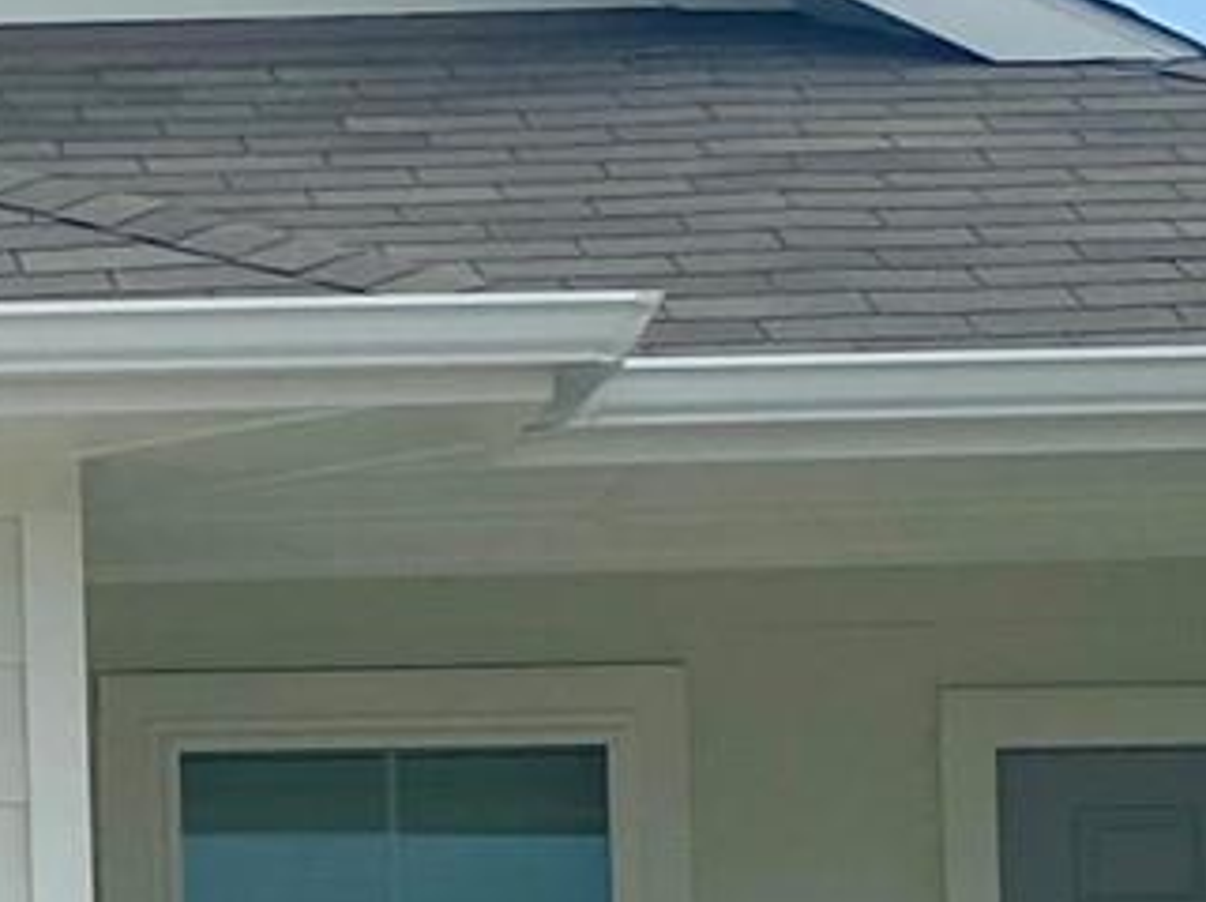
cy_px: 975
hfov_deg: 11.3
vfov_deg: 8.9
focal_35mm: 166
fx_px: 5777
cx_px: -808
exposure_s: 1/6410
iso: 32
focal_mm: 4.25
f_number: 1.8
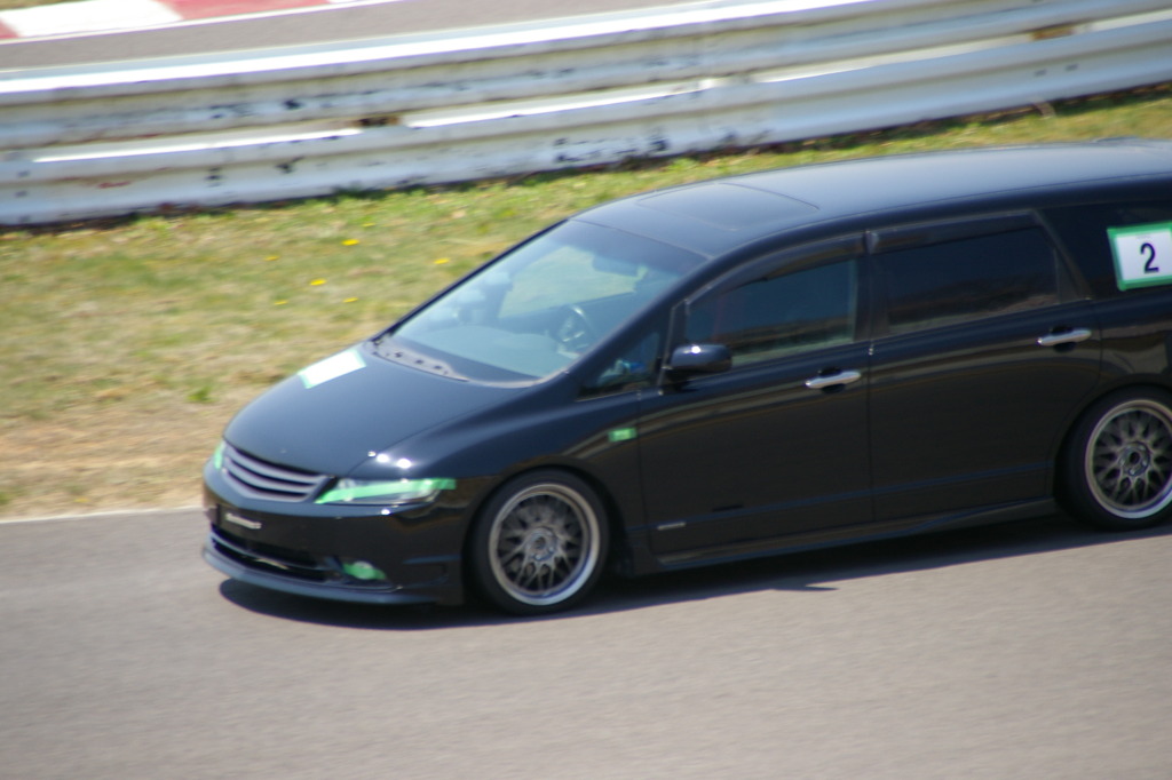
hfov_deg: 5.5
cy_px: 390
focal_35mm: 375
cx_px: 586
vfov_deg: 3.7
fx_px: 12204
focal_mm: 250
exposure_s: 1/350
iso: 200
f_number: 6.7
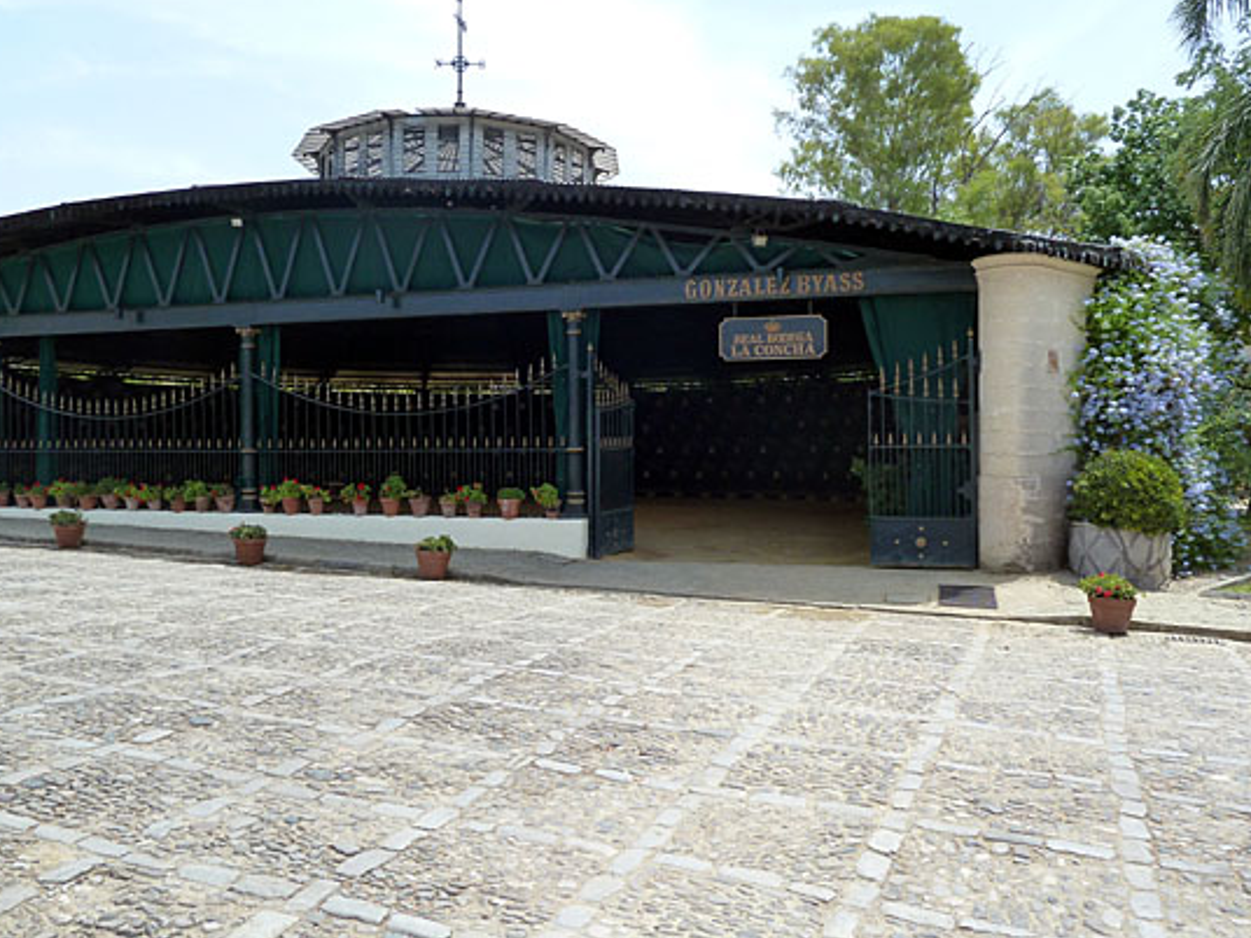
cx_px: 572
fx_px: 1012
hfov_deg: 63.3
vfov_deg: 49.7
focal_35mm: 28
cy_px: 455
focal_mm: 4.1
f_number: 4
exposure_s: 1/320
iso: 125
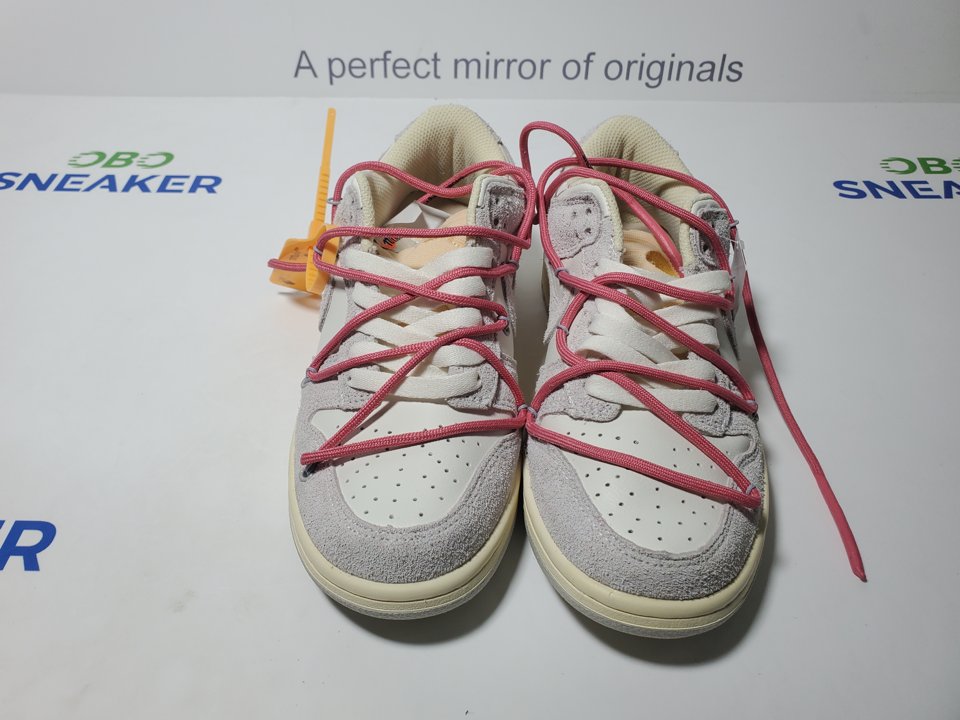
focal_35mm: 27
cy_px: 362
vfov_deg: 51.4
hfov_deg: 65.3
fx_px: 749
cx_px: 475
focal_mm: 4.3
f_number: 2.4
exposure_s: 1/278
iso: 50
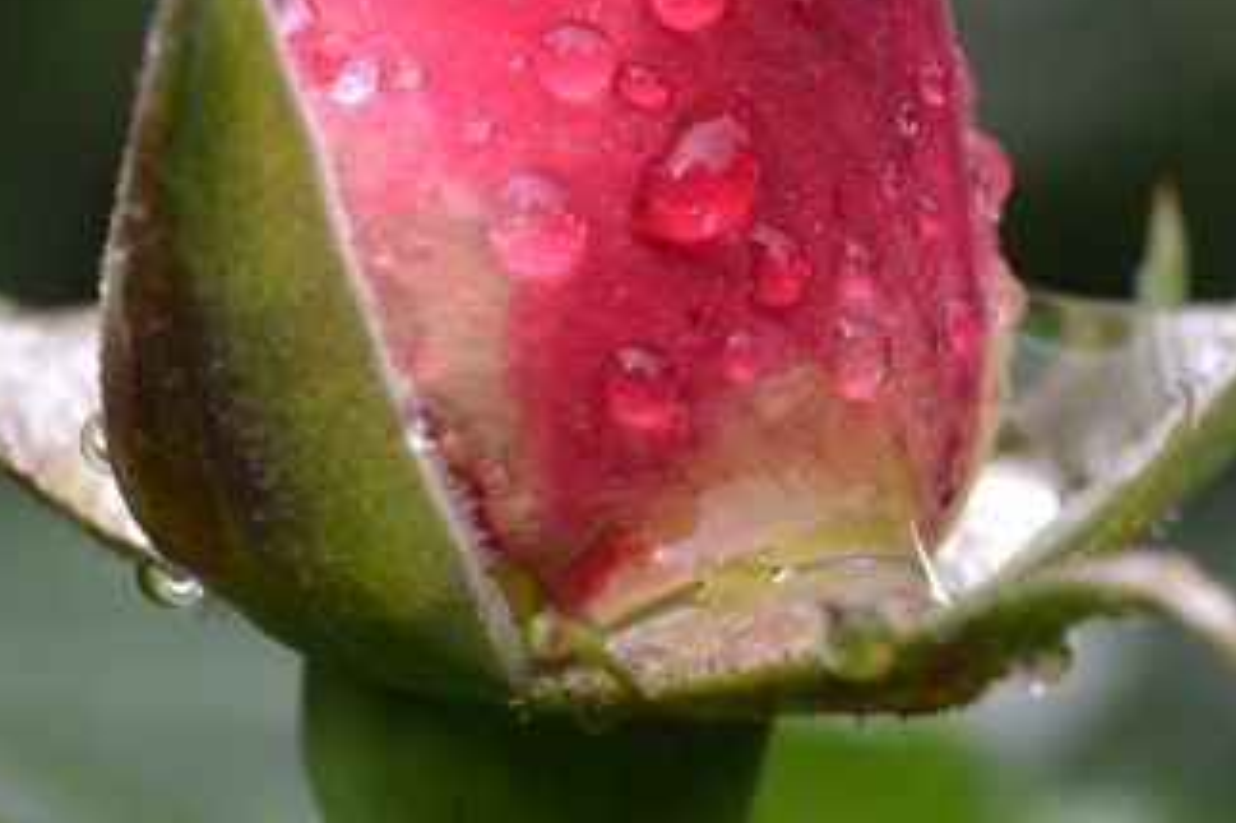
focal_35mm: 204
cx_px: 815
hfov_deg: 10.1
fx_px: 7008
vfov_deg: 6.7
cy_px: 255
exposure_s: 1/125
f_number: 8
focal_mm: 55
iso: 220
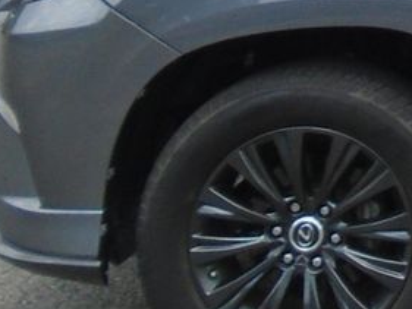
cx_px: 931
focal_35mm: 148
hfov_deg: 11.4
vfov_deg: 9.3
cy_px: -344
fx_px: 1762
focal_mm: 4.6
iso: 100
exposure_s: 1/640
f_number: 3.2
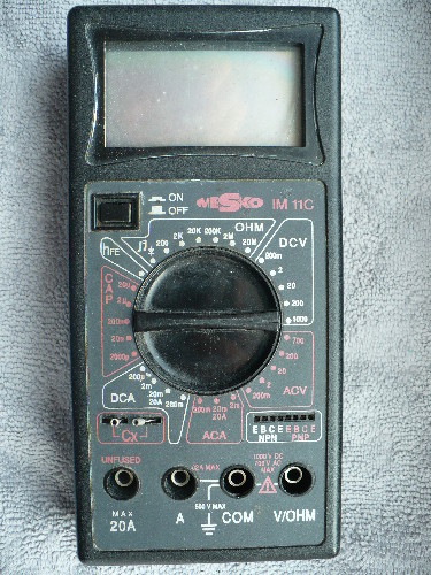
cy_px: 288
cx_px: 216
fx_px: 614
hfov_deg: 38.7
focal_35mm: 37
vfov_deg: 50.1
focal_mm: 6.1
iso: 100
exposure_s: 1/30
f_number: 2.8
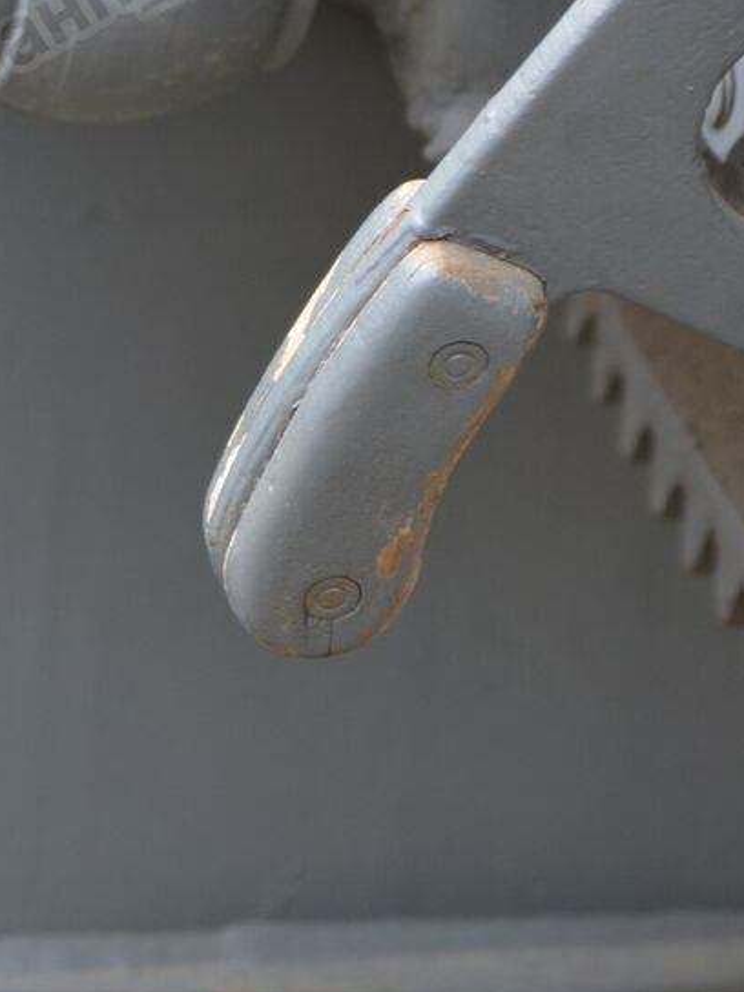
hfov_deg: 8.0
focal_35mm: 186
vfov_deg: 10.5
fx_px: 5334
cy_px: -93
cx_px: 241
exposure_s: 1/125
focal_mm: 55
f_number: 5.6
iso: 400
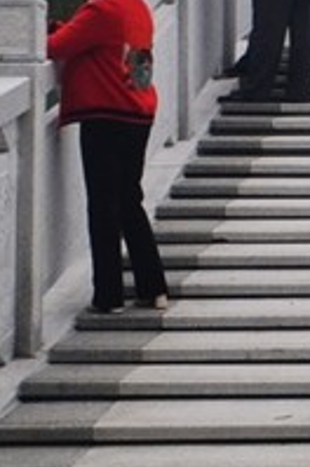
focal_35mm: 147
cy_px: 43
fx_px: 1905
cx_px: 594
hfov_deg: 8.8
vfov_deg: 13.8
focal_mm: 18
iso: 400
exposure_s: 1/250
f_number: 10
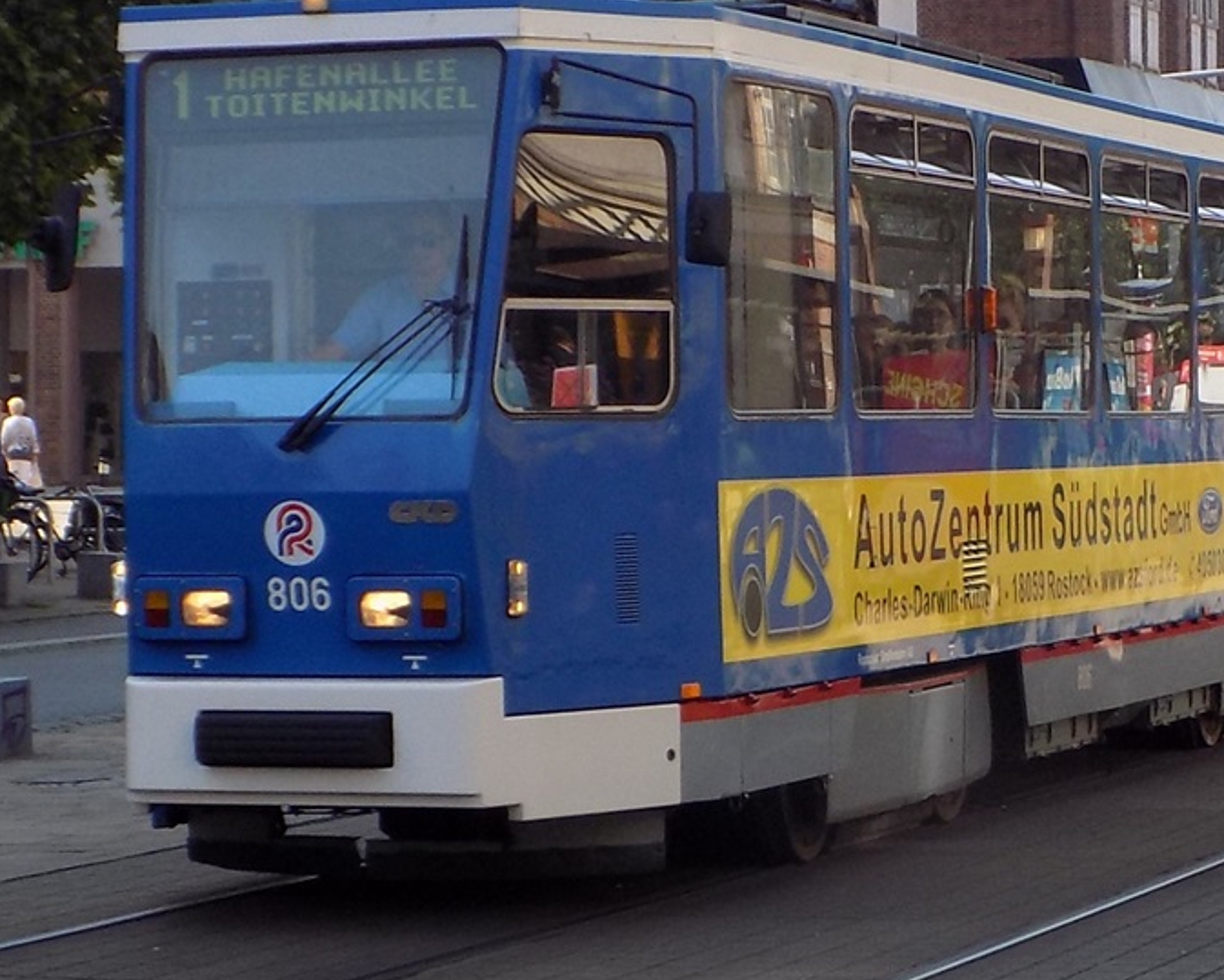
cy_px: 178
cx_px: 840
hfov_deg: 23.7
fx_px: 2899
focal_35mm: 80
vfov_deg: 19.0
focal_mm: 8.1
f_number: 3.7
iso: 80
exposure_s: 1/320
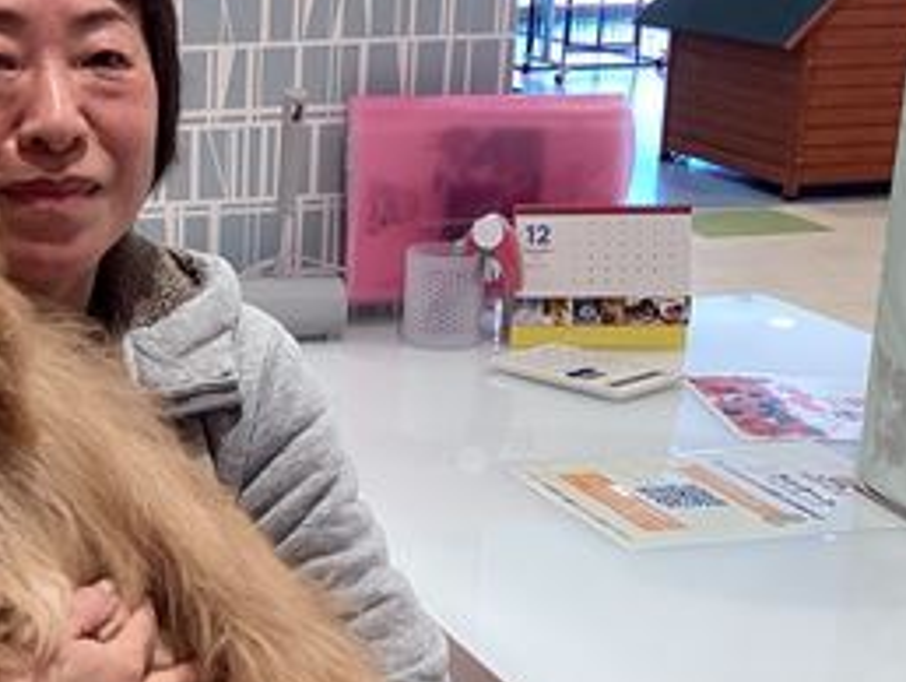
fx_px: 1886
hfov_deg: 25.5
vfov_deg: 20.4
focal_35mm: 72
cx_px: -21
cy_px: 450
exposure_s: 1/100
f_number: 2.4
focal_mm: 3.3
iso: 80
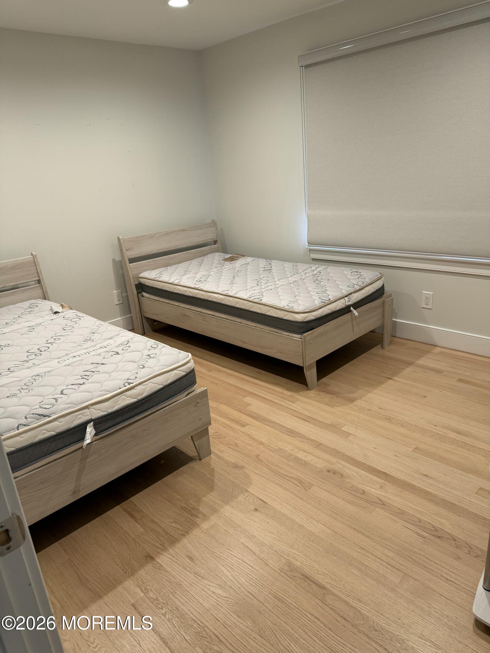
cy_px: 326
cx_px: 245
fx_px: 453
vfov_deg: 71.6
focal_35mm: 24
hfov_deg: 56.8
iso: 125
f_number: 1.78
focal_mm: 6.76
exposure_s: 1/60
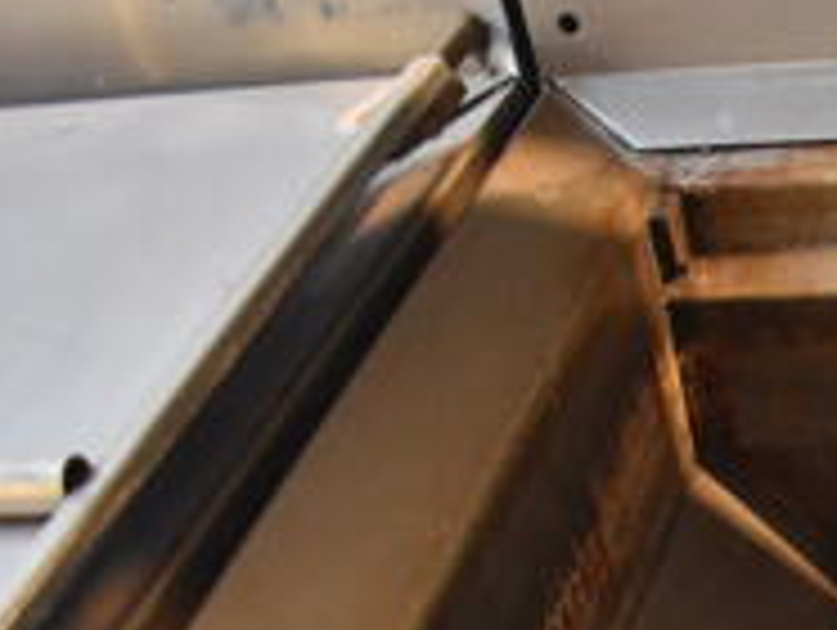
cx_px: 1260
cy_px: 765
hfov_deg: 19.9
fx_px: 2058
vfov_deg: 16.6
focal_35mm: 85
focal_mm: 18
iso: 2200
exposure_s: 1/30
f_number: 3.5
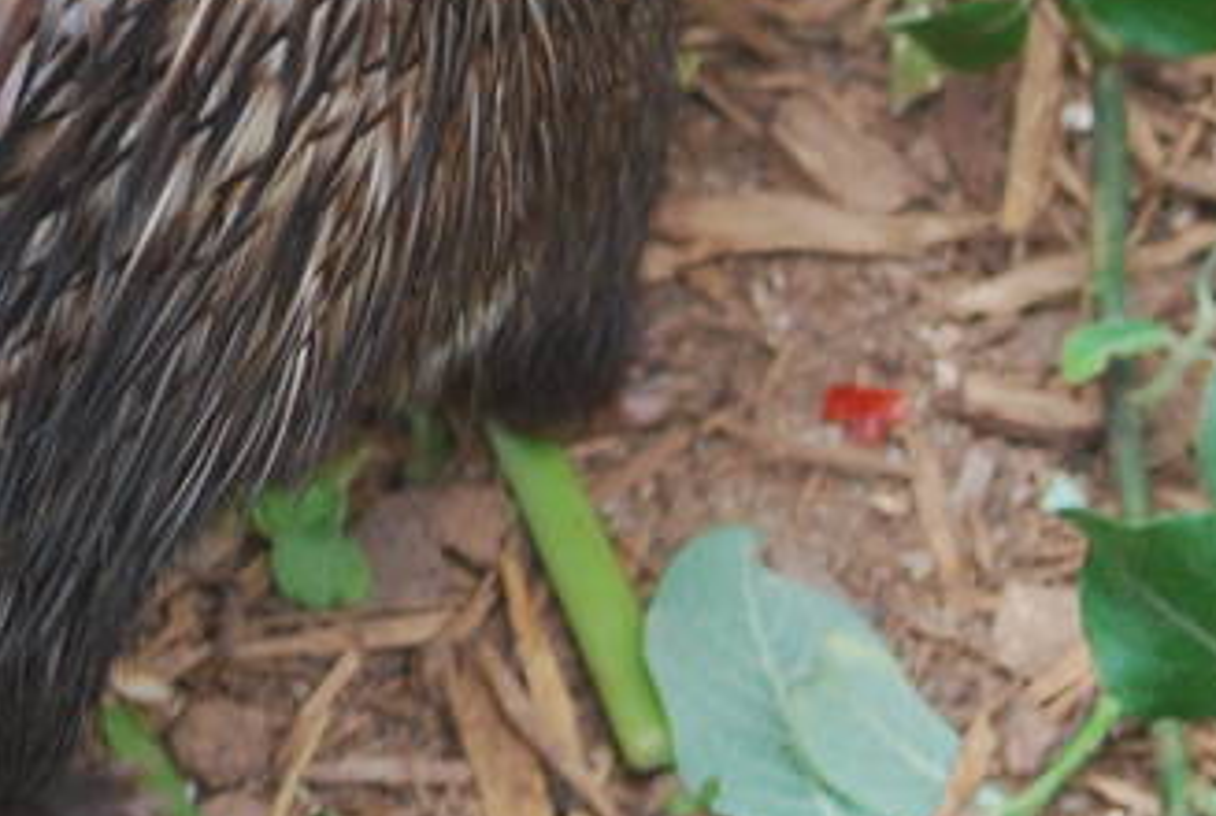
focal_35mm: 512
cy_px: -147
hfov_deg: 4.0
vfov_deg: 2.7
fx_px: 17325
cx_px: -360
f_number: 4
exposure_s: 1/125
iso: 400
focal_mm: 70
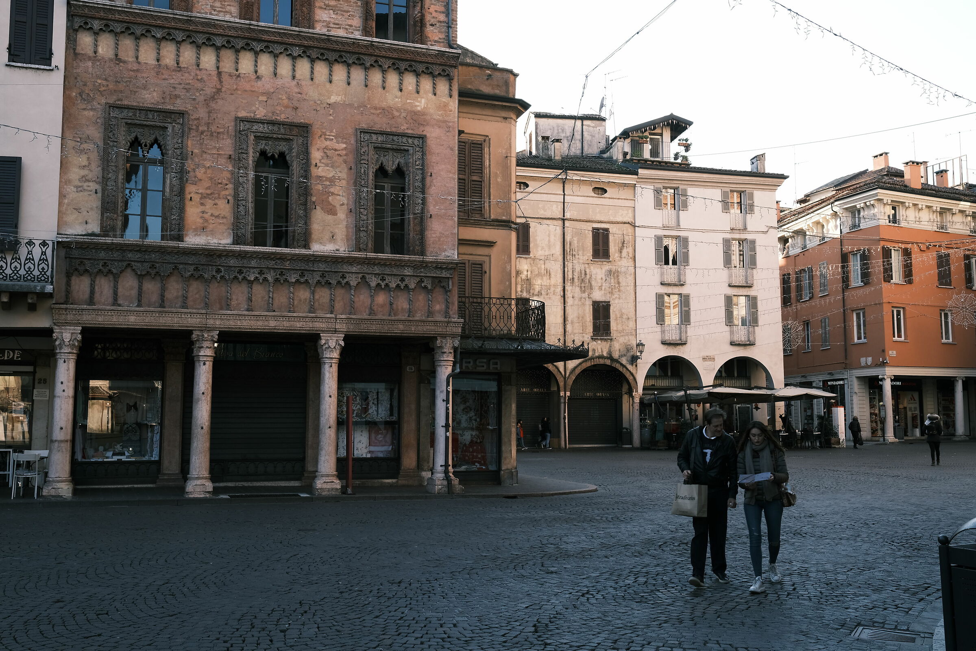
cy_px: 326
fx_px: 949
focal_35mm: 35
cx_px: 488
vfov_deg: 37.9
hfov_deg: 54.4
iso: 250
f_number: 8
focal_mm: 23
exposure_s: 1/70
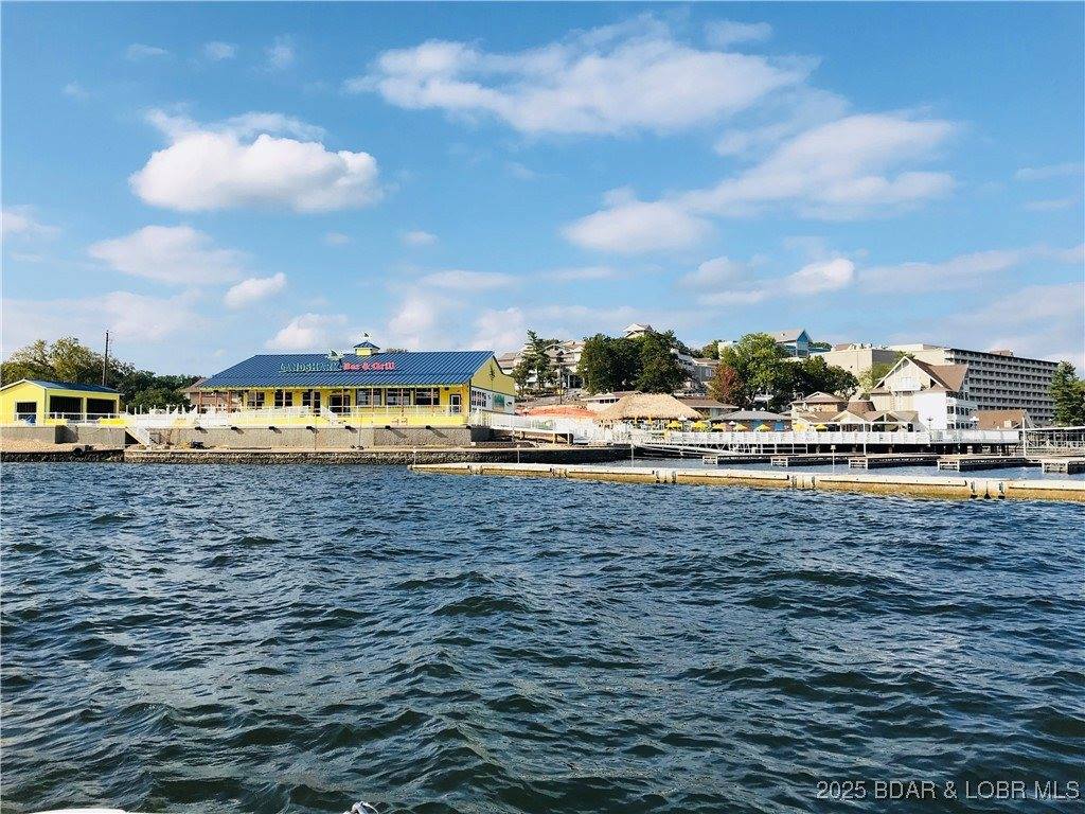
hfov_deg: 63.4
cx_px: 542
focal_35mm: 28
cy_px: 407
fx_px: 878
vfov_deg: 49.7
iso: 20
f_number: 1.8
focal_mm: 3.99
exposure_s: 1/2660
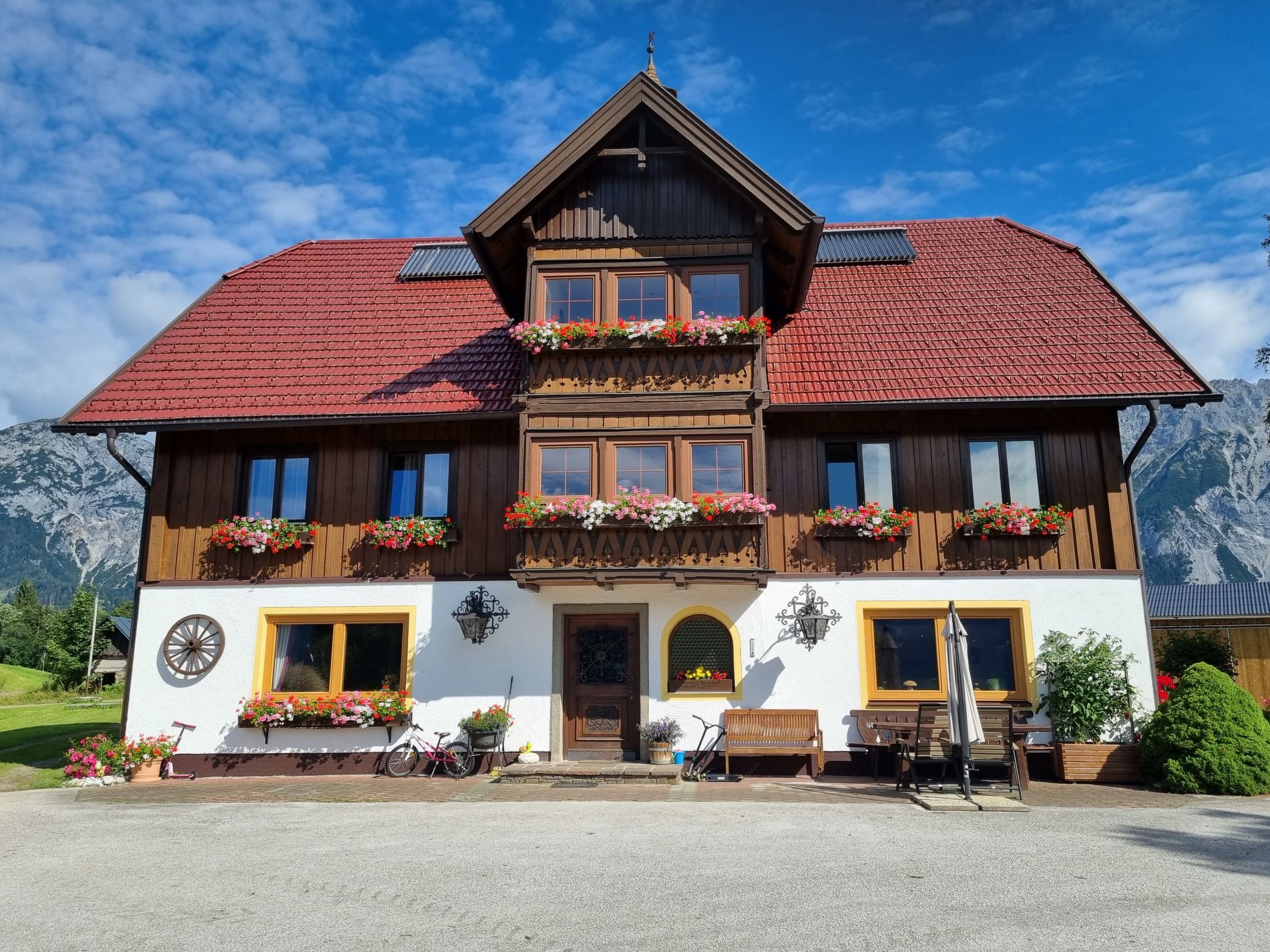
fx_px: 1027
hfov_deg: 63.4
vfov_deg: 49.7
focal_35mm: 28
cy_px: 458
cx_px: 631
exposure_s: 1/2680
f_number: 1.8
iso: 50
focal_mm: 5.4
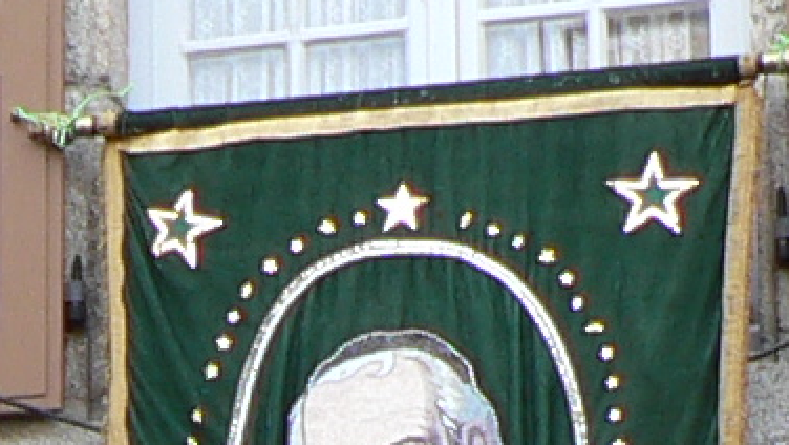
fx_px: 5589
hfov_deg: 8.0
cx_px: -36
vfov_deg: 4.4
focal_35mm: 267
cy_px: 1289
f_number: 2.8
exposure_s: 1/100
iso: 80
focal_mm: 6
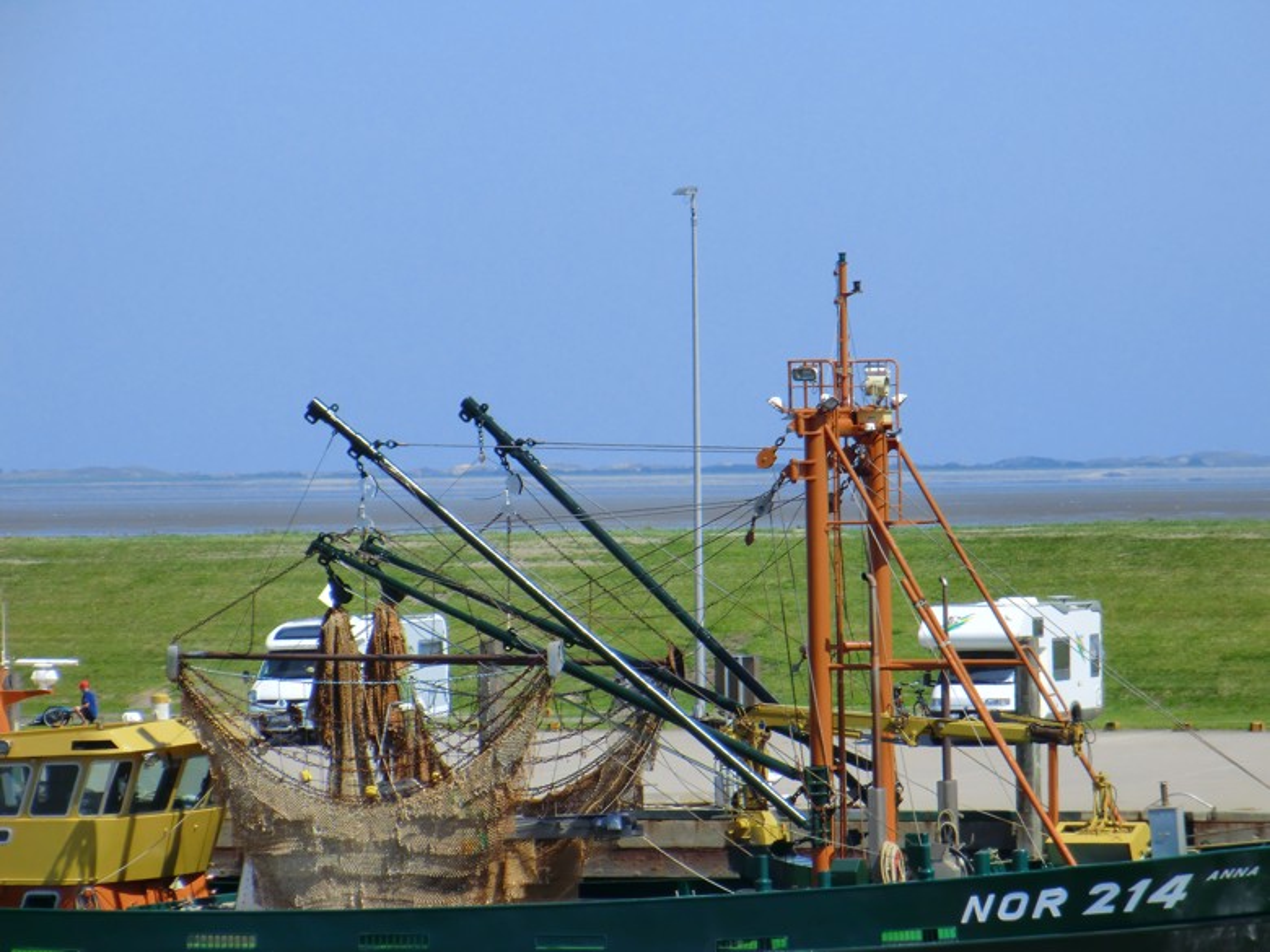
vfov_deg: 6.2
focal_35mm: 240
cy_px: 476
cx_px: 635
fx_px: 8805
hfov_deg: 8.2
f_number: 5.7
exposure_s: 1/400
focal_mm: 43
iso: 64
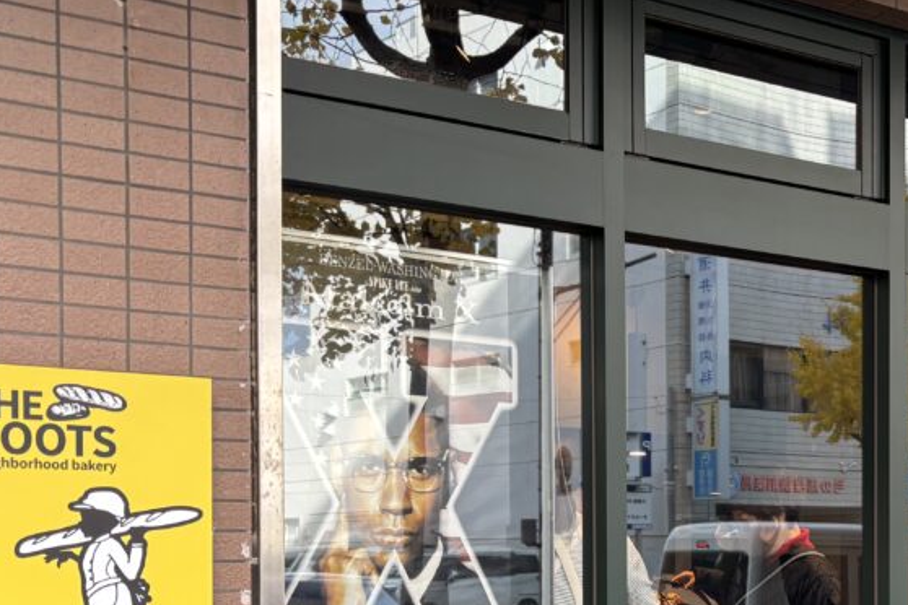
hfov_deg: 31.6
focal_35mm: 62
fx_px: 1564
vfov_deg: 21.3
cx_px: 721
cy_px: 566
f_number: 1.6
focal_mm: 5.96
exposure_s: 1/207
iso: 40
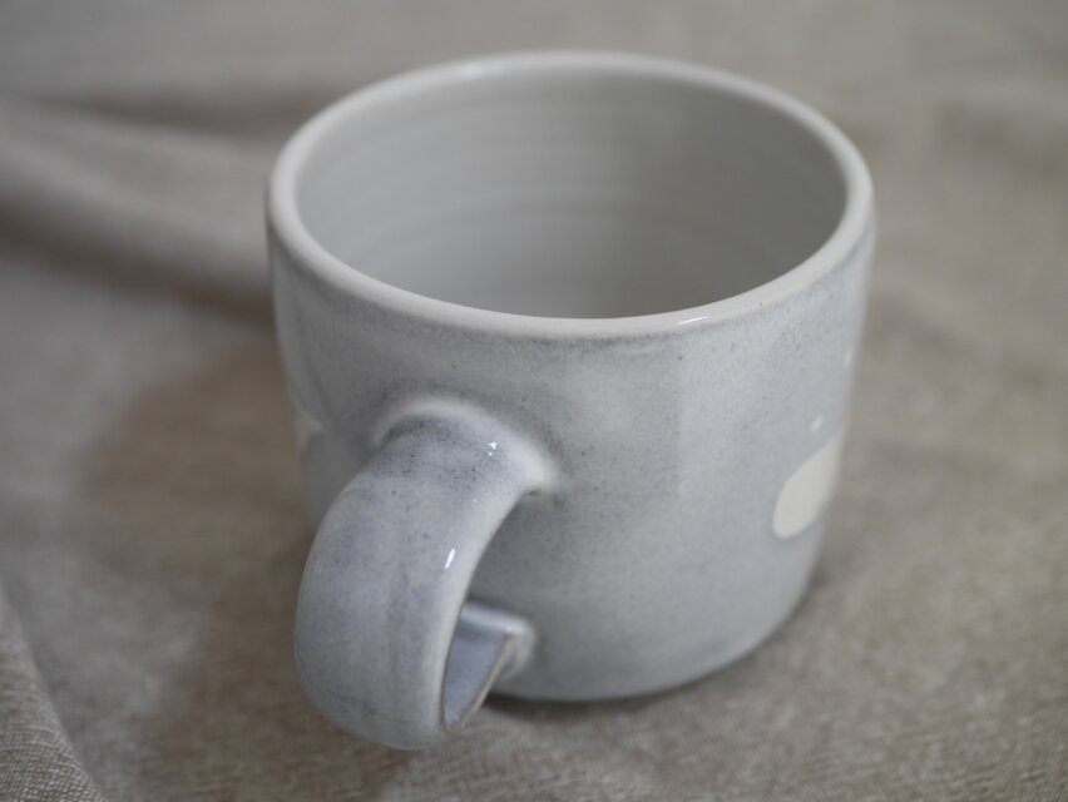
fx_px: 1544
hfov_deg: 38.2
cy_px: 401
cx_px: 534
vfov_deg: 29.1
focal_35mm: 50
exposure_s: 1/60
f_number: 2.8
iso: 200
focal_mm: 25
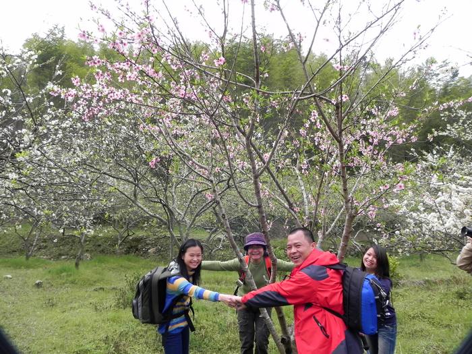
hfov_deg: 67.3
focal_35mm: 26
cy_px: 177
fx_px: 355
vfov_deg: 53.1
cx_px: 236
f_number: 5.6
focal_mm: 4.6
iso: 160
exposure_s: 1/204
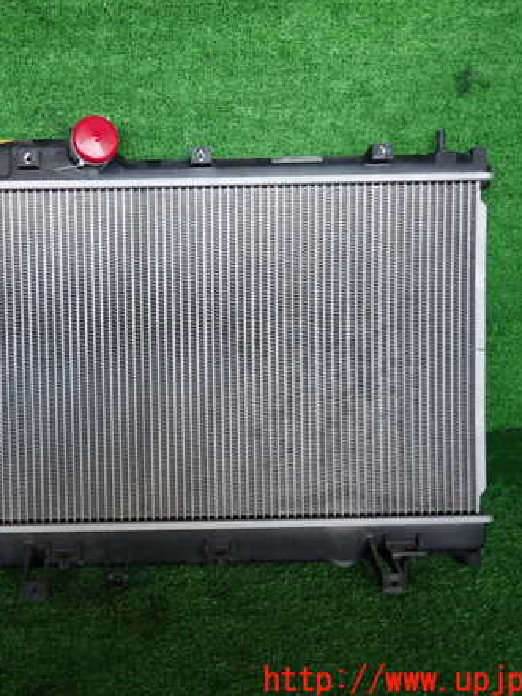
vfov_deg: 53.9
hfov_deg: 40.9
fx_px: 683
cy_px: 346
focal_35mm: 34
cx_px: 147
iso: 100
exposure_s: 1/60
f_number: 2
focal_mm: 4.5
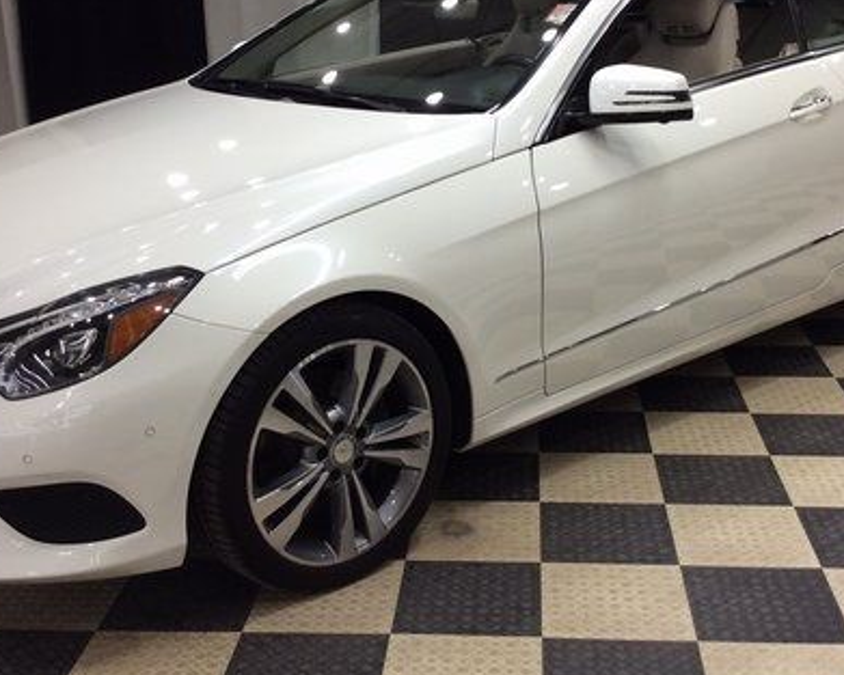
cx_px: 417
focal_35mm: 51
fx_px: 1274
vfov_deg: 29.5
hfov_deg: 36.6
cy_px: 224
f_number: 2.4
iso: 32
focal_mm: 3.3
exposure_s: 1/40
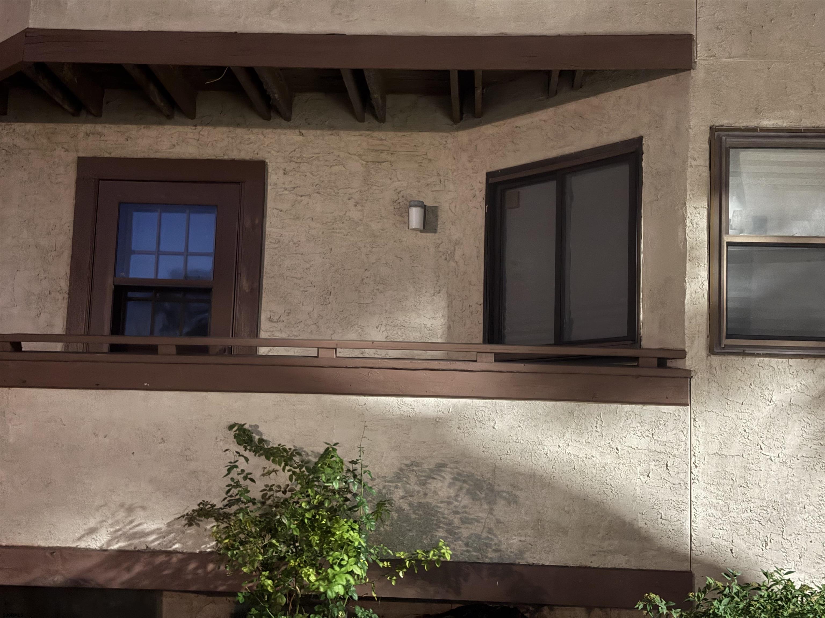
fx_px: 1239
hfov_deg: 36.8
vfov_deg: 28.0
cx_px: 412
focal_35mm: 52
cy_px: 309
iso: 320
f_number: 1.6
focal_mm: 5.96
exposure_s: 1/5
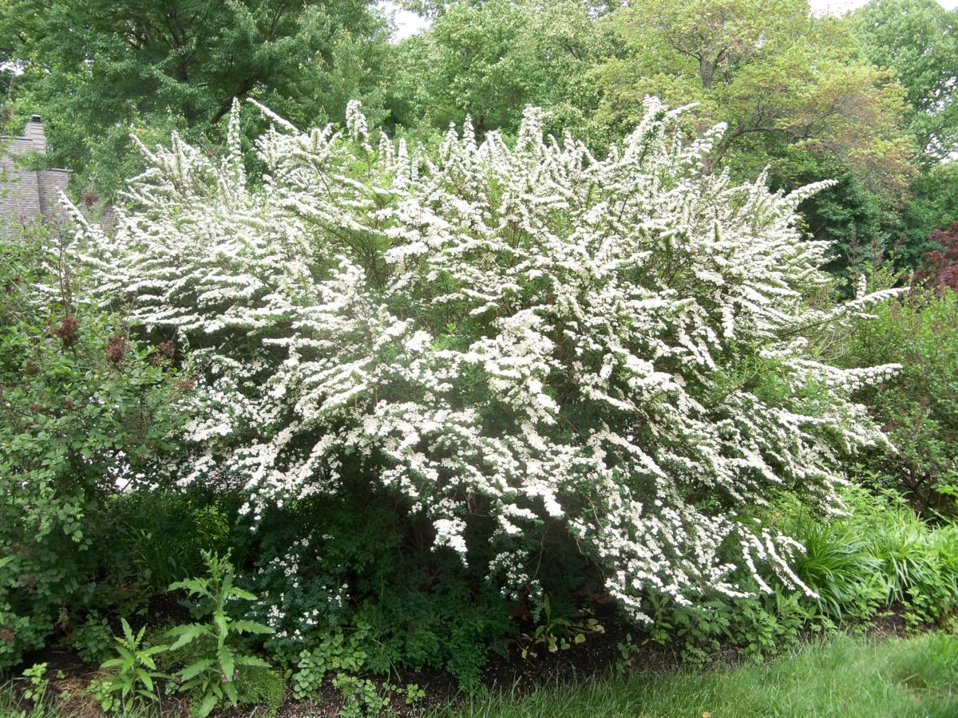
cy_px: 359
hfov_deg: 52.6
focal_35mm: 35
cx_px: 479
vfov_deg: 40.7
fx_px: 969
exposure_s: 1/160
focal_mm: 6.2
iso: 64
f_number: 3.5
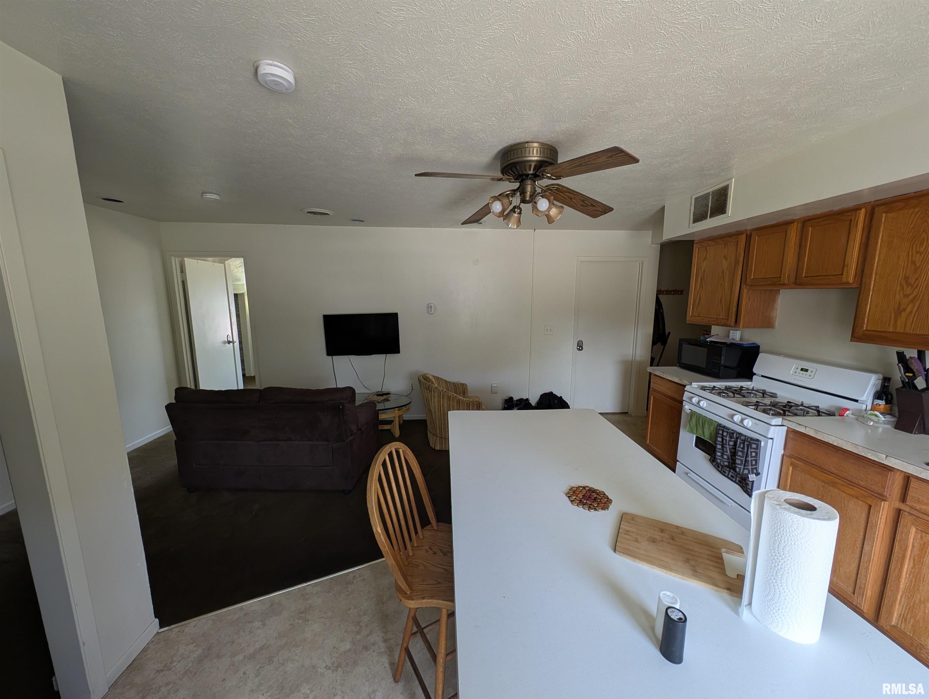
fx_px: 323
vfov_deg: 94.6
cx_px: 464
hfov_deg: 110.5
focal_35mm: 12
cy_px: 350
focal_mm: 2.23
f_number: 1.95
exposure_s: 1/23.8
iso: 56
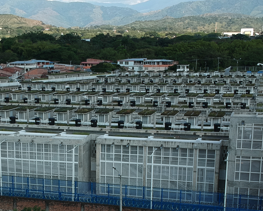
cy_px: 181
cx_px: 65
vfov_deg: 21.5
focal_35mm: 70
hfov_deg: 26.8
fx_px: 545
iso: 100
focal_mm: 4.49
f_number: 2.6
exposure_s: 1/800
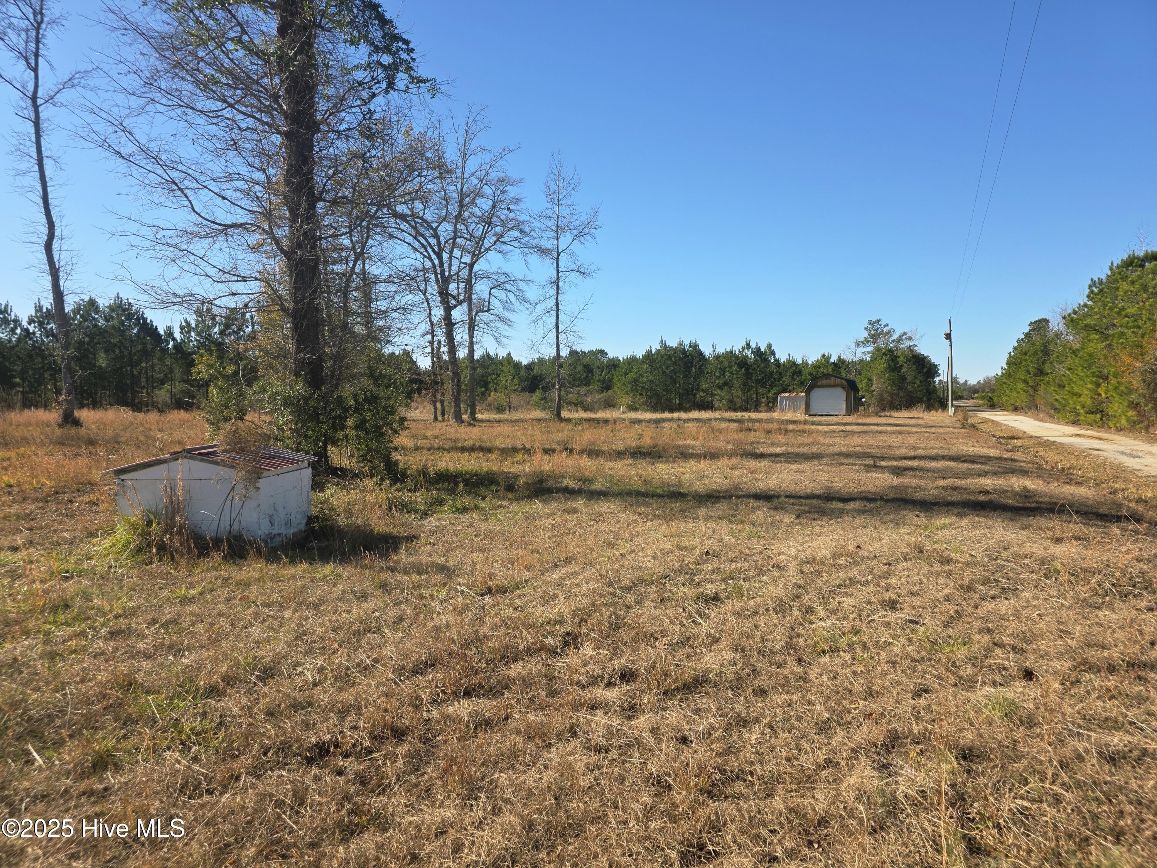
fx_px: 769
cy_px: 434
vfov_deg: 58.9
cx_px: 578
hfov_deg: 73.9
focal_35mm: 23
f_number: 1.7
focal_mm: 6.3
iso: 80
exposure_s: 1/4333
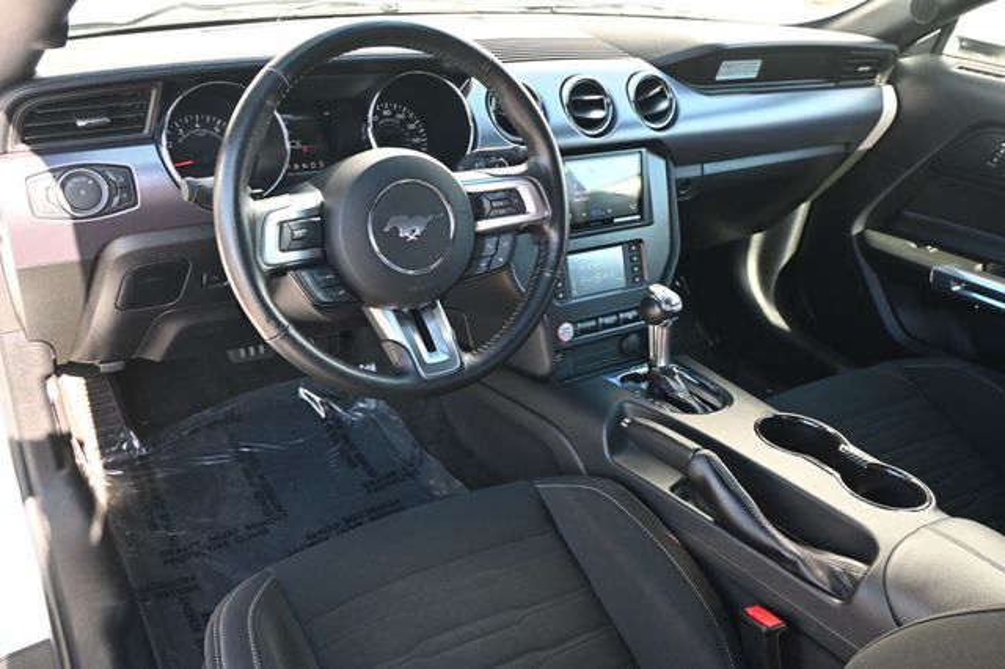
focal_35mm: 31
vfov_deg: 42.6
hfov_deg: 60.7
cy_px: 334
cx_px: 502
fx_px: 858
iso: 560
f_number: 3.8
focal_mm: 20.5
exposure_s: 1/125
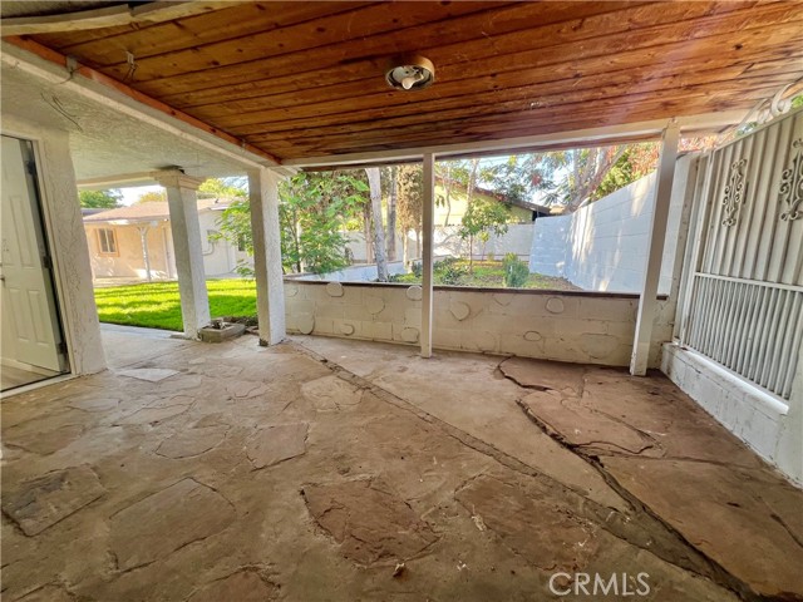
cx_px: 402
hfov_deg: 106.2
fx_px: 302
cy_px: 301
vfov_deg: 89.9
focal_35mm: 13
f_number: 1.8
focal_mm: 1.57
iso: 40
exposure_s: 1/99
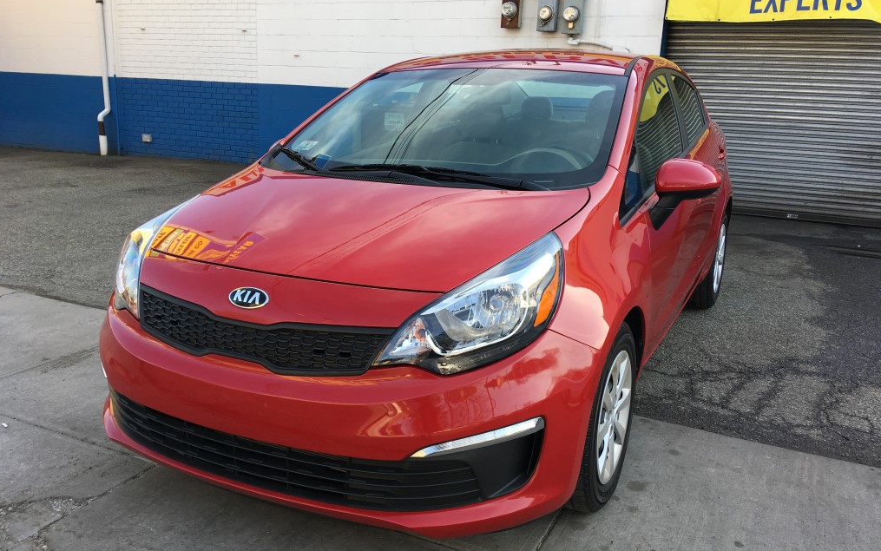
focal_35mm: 31
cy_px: 299
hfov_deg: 61.2
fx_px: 745
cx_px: 437
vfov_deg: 40.6
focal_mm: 4.15
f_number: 2.2
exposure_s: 1/286
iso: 25
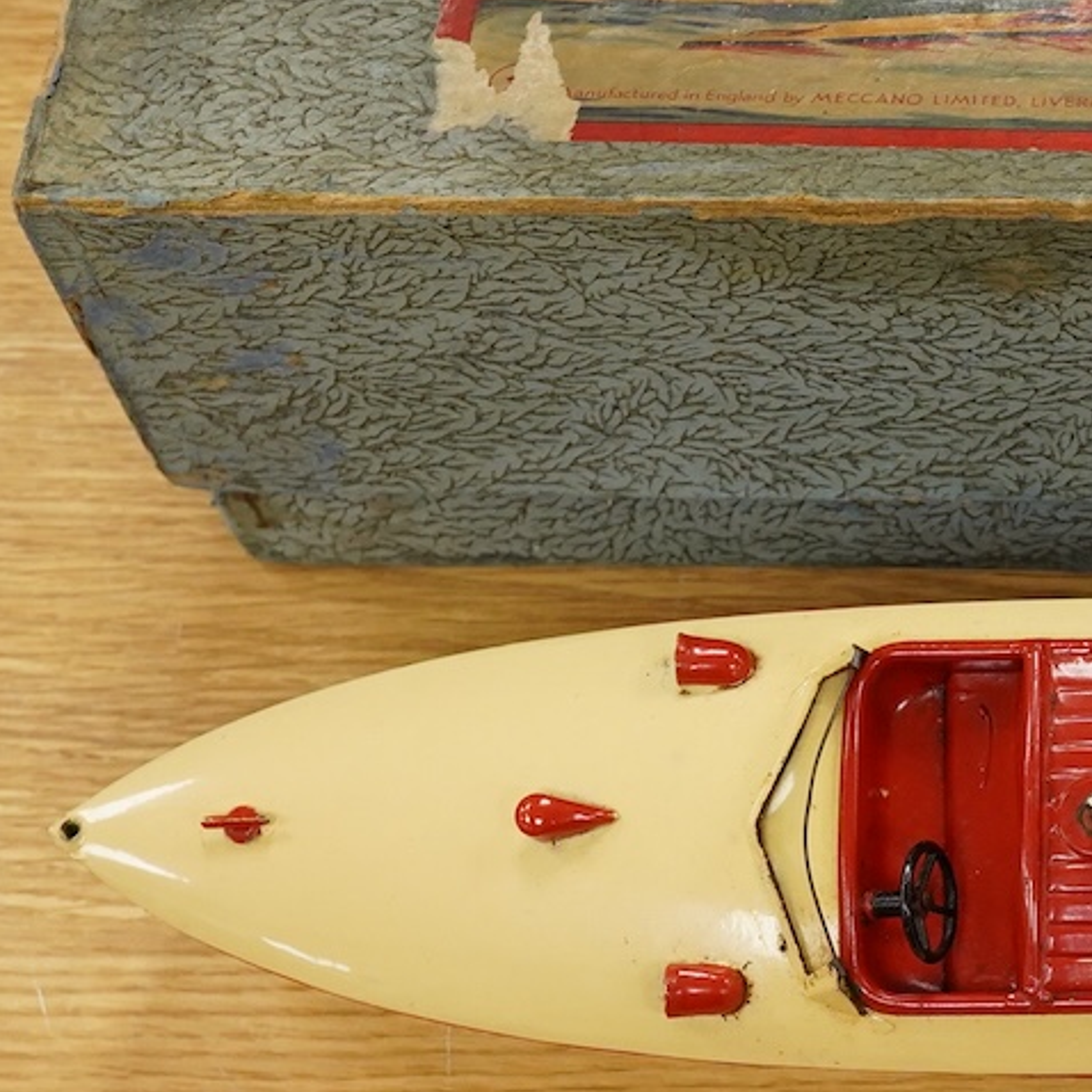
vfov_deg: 19.1
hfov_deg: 18.6
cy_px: 834
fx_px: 3212
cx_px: 1194
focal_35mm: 90
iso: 2500
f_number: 10
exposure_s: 1/160
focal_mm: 30
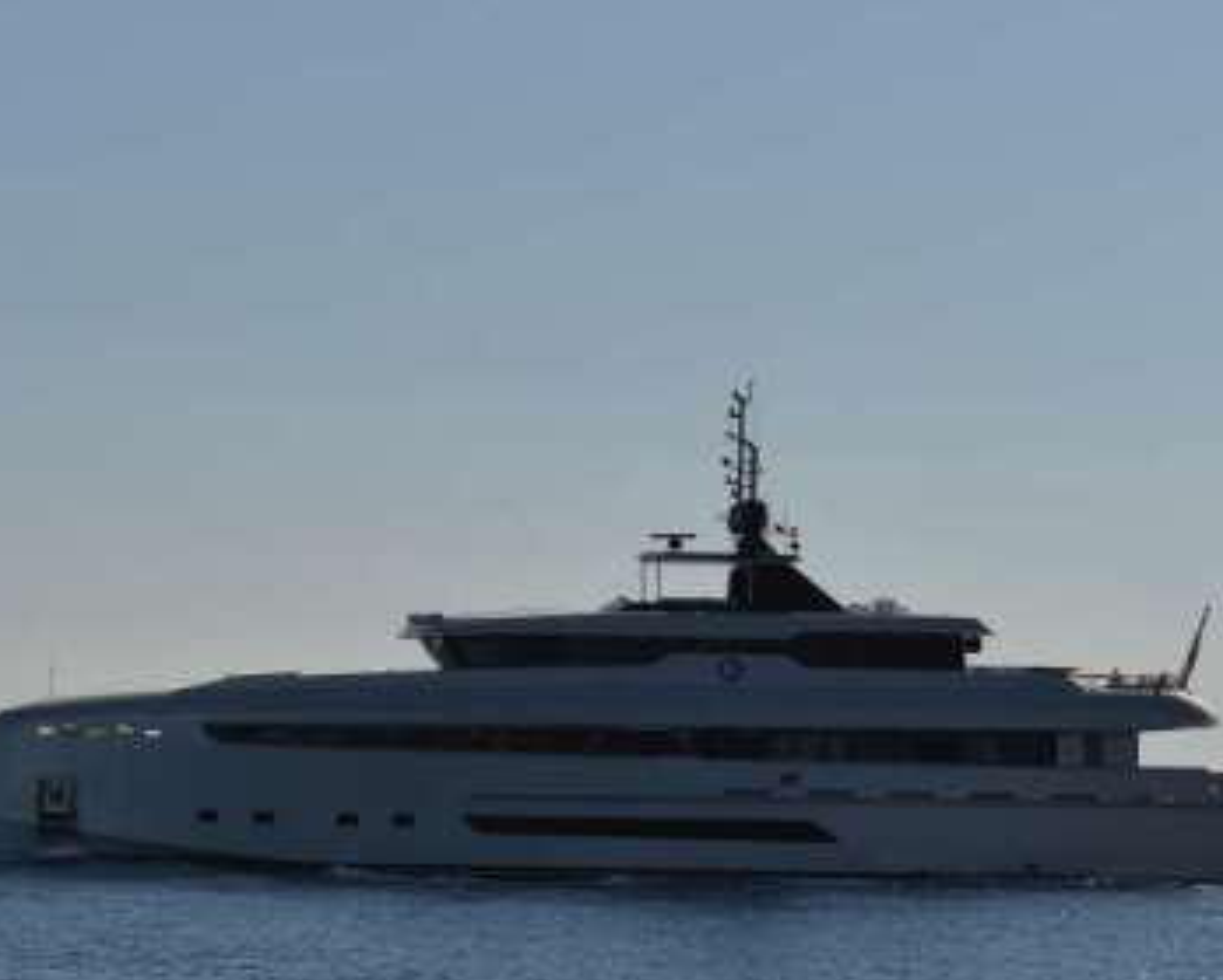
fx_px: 5470
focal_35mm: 151
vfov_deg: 10.2
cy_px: 566
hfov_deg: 12.8
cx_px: 527
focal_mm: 70
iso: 125
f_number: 8
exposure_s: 1/250
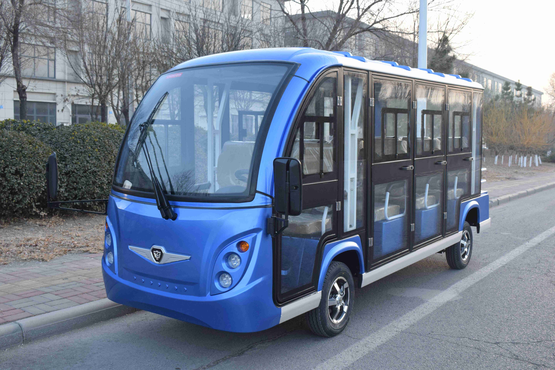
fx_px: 578
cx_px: 278
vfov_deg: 35.5
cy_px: 185
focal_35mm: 38
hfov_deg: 51.3
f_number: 8
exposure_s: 1/250
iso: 800
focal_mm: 25
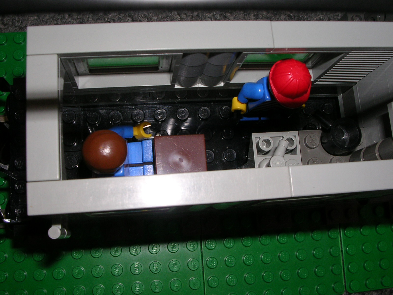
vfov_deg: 37.7
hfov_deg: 49.0
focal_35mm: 38
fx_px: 431
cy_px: 148
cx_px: 196
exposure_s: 1/60.1
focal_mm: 5.8
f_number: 5.6
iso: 50
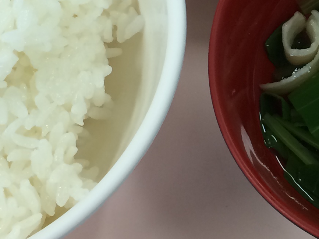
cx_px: 358
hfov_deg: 16.8
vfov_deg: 12.8
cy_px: -39
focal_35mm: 113
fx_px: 1041
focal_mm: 4.12
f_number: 2.2
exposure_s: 1/40
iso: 40
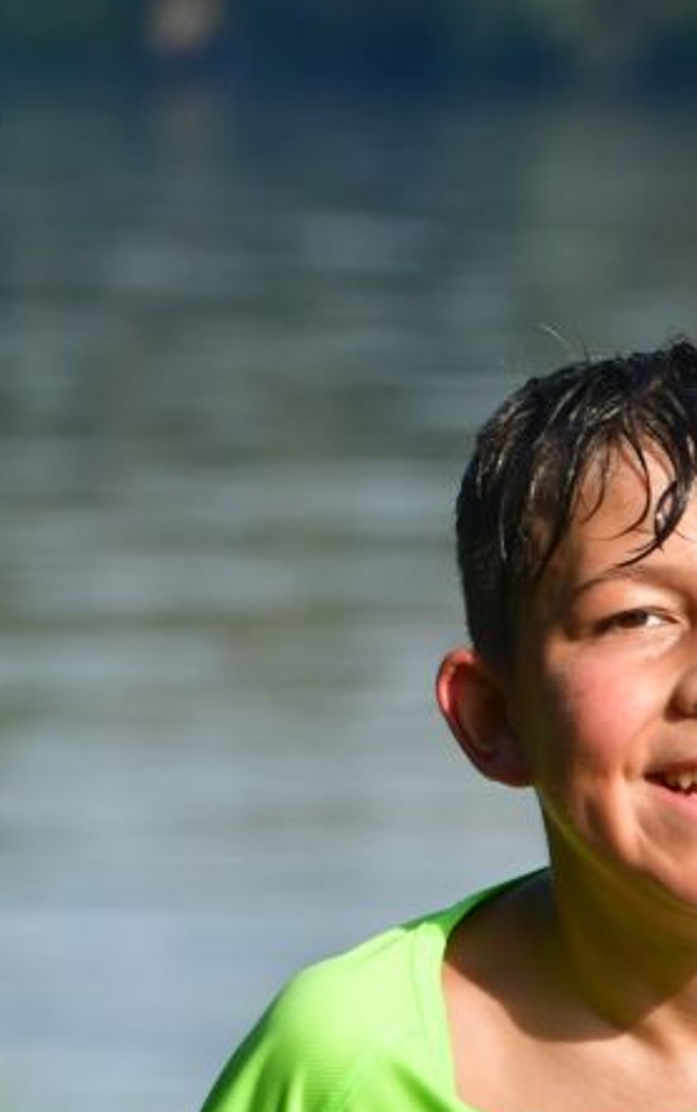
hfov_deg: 3.9
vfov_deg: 6.2
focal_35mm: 337
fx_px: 10229
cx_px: 746
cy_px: 781
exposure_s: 1/5000
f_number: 4.5
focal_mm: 102
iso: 800
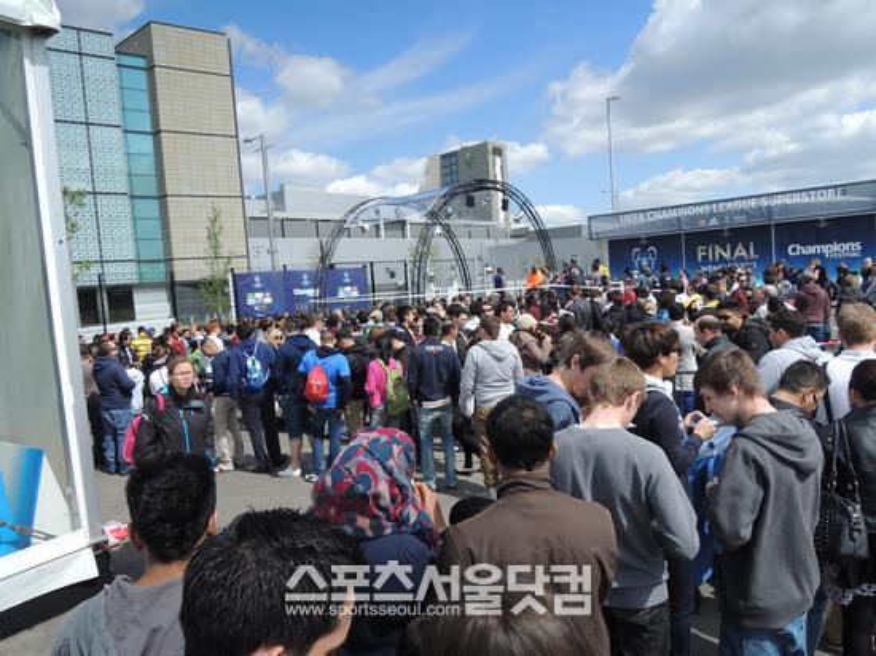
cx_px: 438
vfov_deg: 56.8
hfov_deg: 71.6
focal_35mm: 24
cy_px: 328
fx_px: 607
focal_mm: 4.3
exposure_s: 1/1250
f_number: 2.8
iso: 100
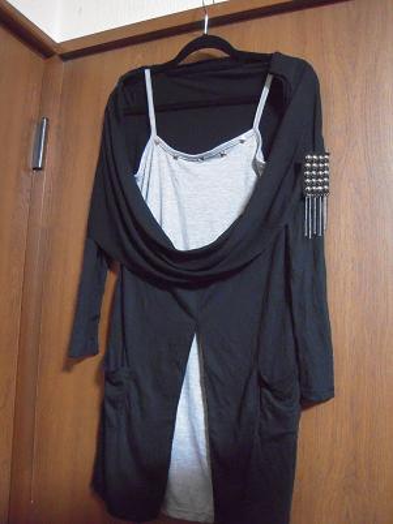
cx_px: 196
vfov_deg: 63.5
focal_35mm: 28
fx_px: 424
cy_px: 262
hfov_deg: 49.7
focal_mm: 5
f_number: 2.7
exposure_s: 1/25
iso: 1600
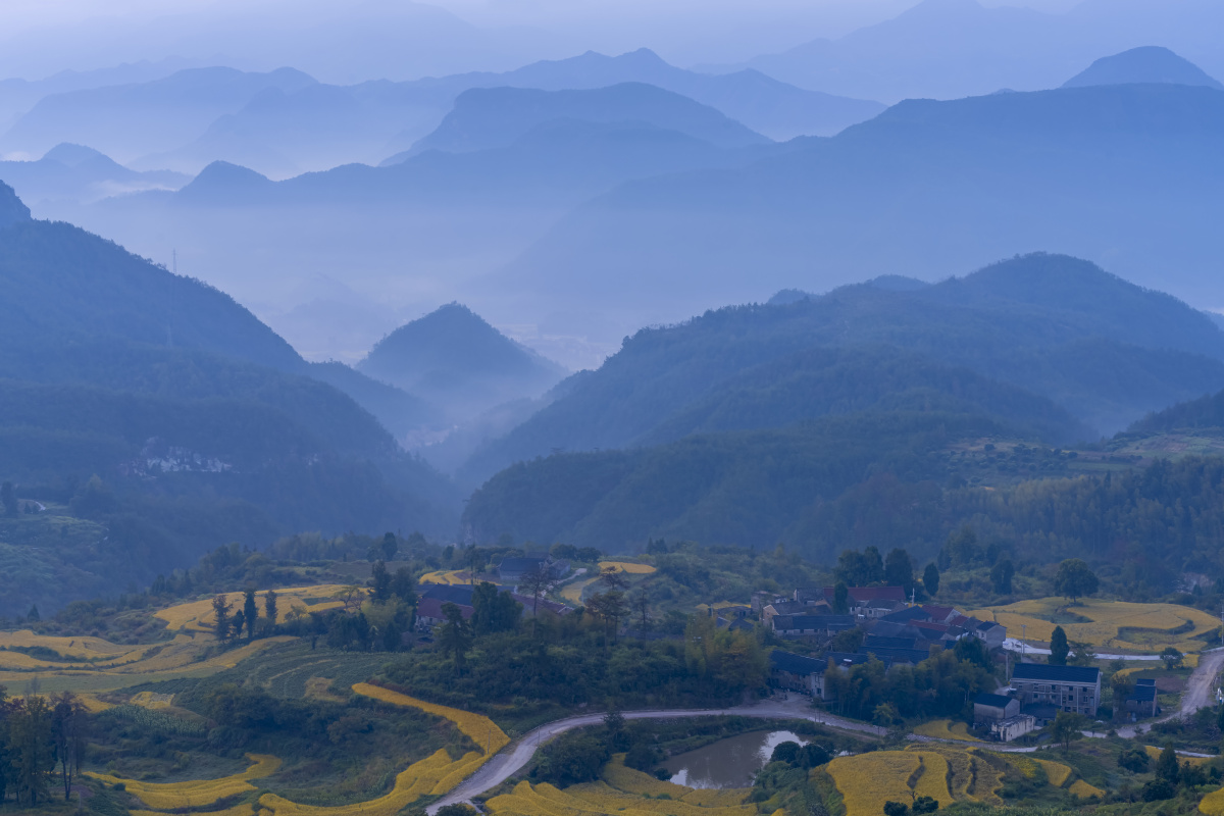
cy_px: 408
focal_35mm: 70
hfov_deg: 28.8
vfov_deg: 19.5
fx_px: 2380
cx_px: 612
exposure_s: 1/1.43
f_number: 11
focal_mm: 70
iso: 100
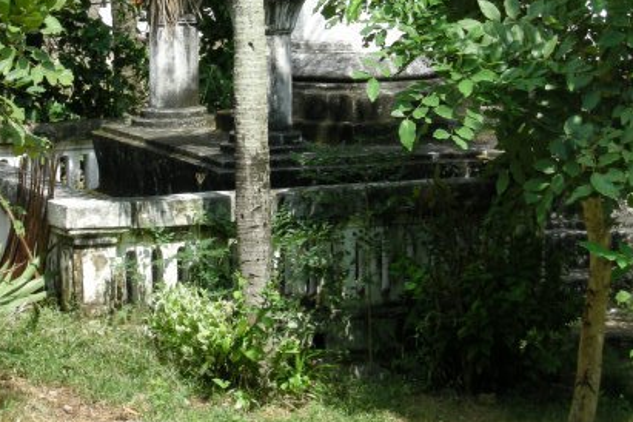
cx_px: 266
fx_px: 2936
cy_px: -57
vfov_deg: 8.2
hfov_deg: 12.3
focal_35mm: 167
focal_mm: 21.5
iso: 64
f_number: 5.2
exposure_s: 1/180
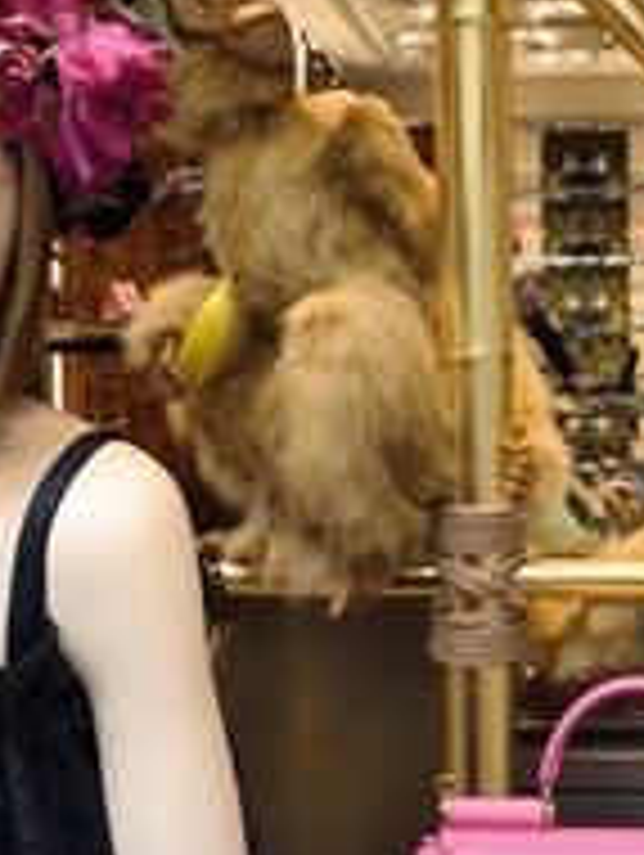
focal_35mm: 51
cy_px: 320
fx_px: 1262
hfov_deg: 28.1
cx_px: 500
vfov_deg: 37.2
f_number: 10
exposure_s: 1/60
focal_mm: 24
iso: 400
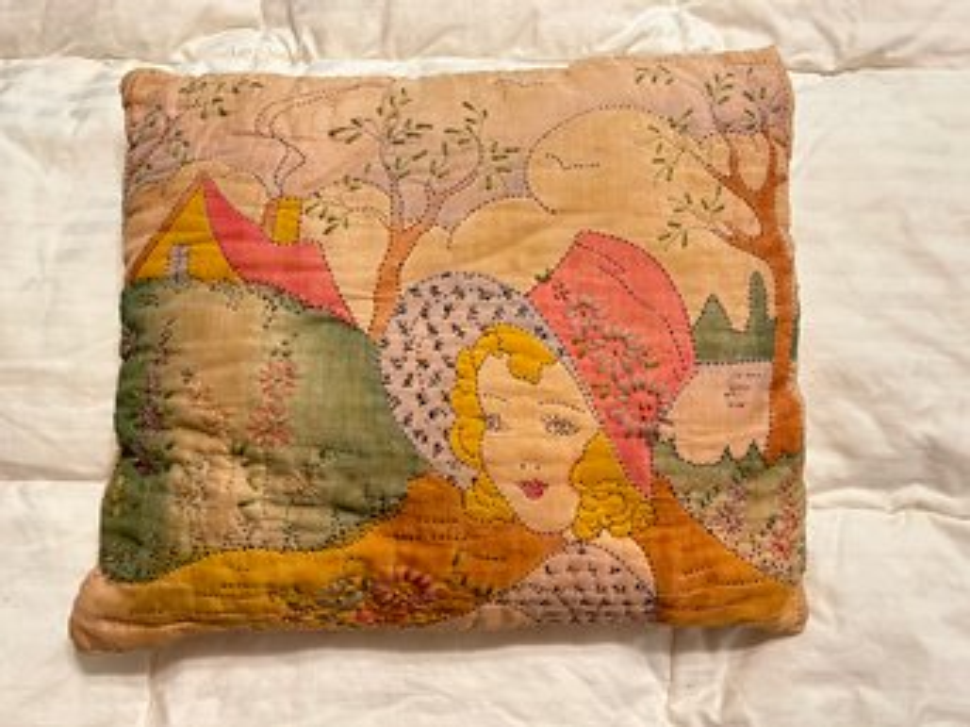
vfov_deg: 53.0
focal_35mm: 26
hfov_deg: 67.3
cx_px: 485
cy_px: 364
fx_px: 728
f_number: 1.5
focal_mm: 5.7
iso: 320
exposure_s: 1/60
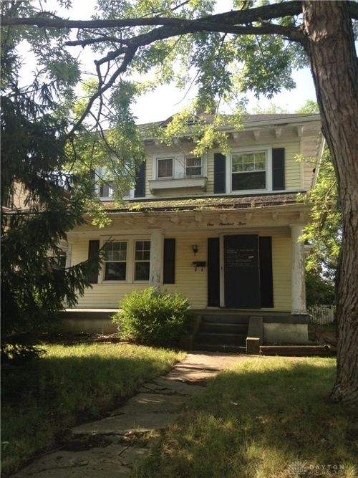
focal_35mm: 33
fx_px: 455
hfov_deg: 42.9
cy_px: 239
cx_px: 179
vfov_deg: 55.4
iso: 50
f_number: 2.4
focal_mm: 4.12
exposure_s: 1/326
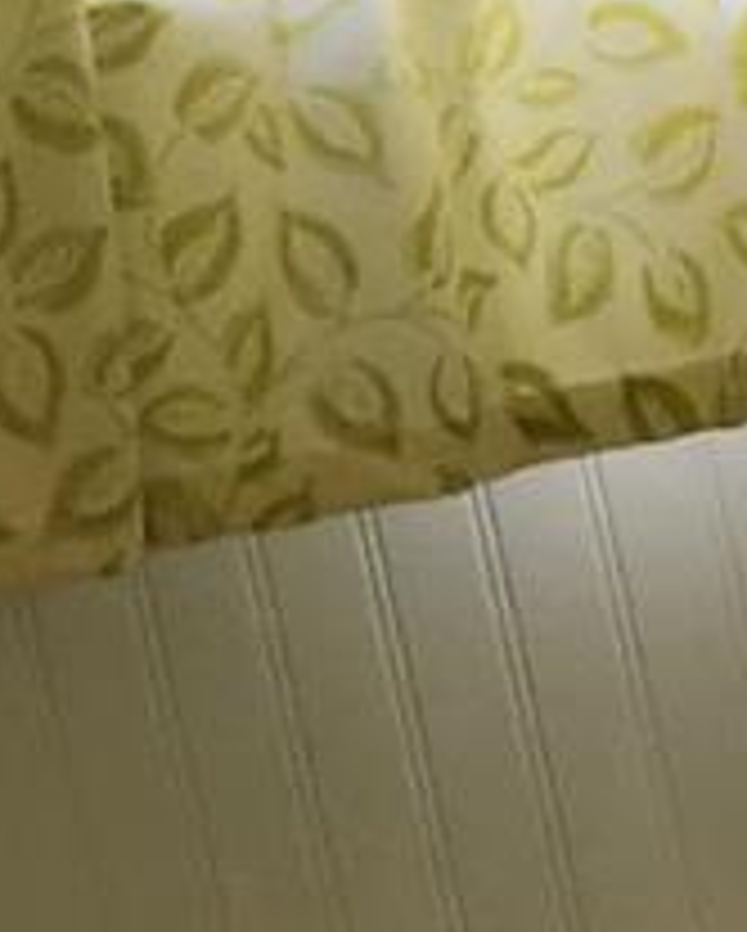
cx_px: 1431
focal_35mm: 198
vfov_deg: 9.7
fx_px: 5464
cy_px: 185
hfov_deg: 7.5
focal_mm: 3.99
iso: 20
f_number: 1.8
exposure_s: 1/219
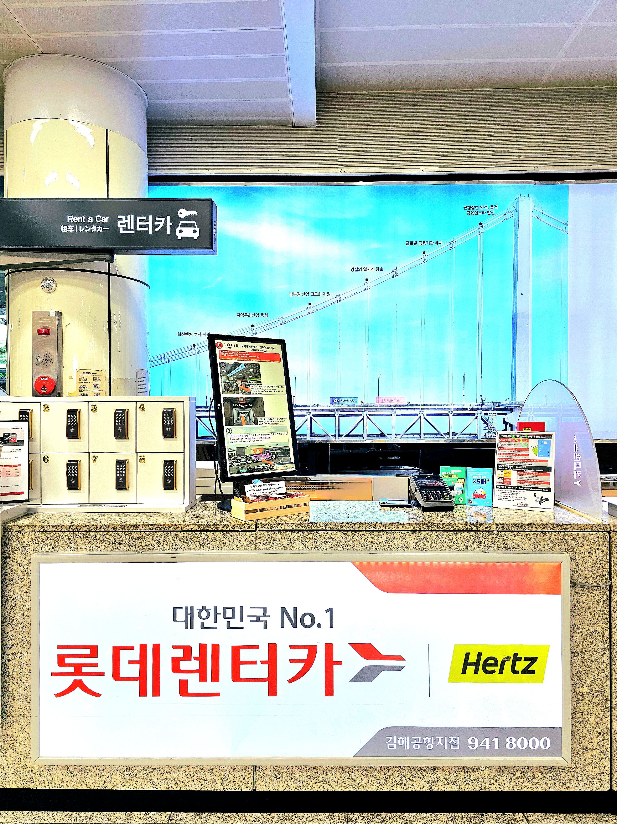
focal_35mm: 23
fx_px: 547
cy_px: 412
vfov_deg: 73.9
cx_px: 308
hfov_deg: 58.9
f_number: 1.7
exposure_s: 1/120
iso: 50
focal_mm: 6.3
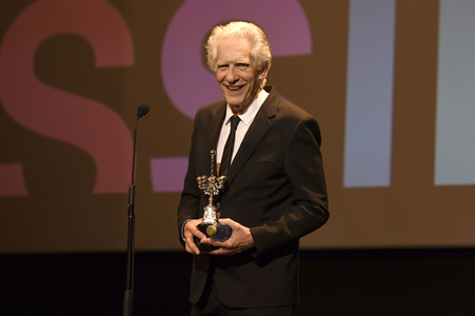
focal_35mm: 140
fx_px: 1846
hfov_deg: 14.7
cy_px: 158
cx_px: 238
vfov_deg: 9.8
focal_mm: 140
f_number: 3.2
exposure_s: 1/320
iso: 1250
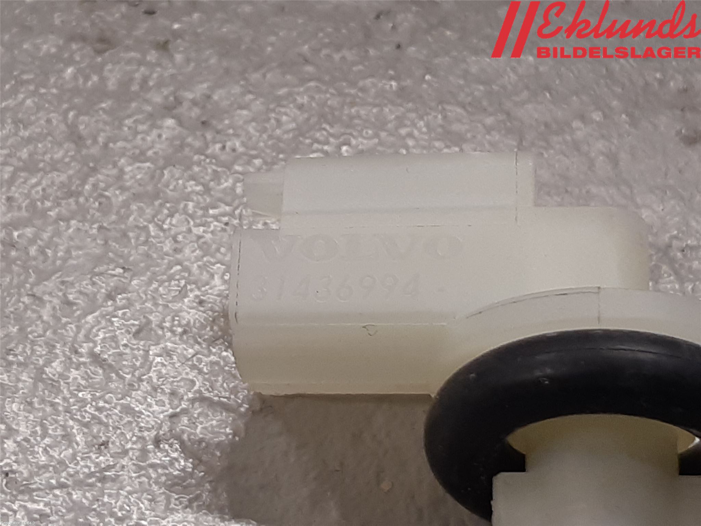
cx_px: 350
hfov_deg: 67.3
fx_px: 527
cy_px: 263
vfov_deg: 53.1
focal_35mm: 26
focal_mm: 3.93
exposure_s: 1/50
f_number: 1.7
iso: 80
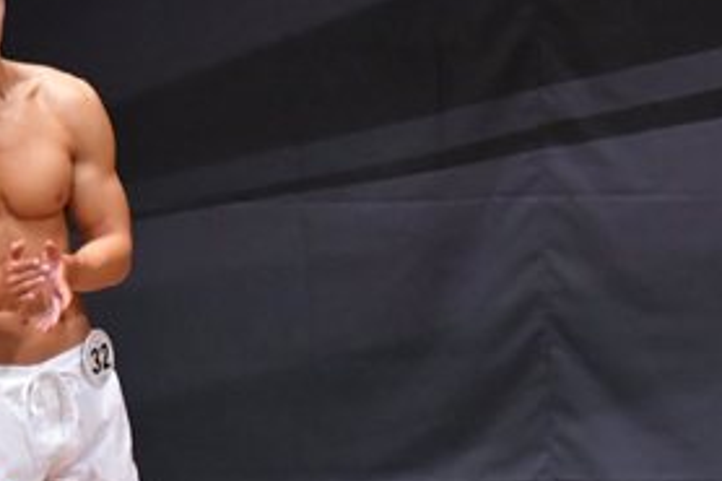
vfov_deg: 2.1
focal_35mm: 669
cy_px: 421
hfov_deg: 3.1
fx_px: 13409
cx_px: 817
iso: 6400
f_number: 5.6
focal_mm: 160
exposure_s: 1/400
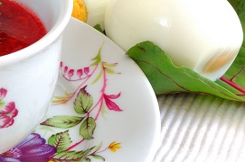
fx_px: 2530
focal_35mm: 372
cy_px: -13
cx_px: -6
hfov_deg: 5.5
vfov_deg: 3.7
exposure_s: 1/2
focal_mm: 105
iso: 100
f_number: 20
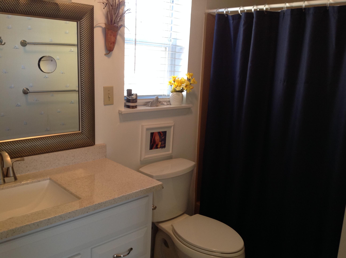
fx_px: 349
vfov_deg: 40.6
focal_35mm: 35
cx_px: 173
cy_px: 129
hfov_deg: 52.7
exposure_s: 1/15
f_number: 2.4
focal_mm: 4.28
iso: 100
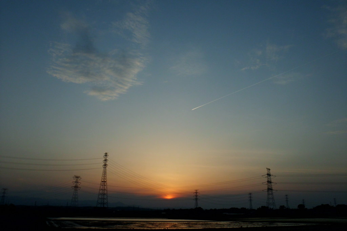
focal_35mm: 28
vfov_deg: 46.4
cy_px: 116
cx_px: 174
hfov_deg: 65.5
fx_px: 270
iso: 100
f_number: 4.5
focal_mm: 5
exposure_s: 1/490
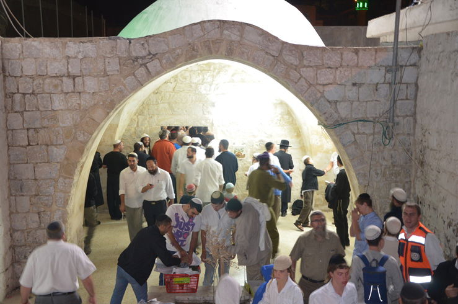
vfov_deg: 28.0
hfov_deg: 41.2
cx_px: 229
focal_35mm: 48
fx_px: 610
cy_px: 152
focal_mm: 32
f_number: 4.2
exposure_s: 1/13
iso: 800
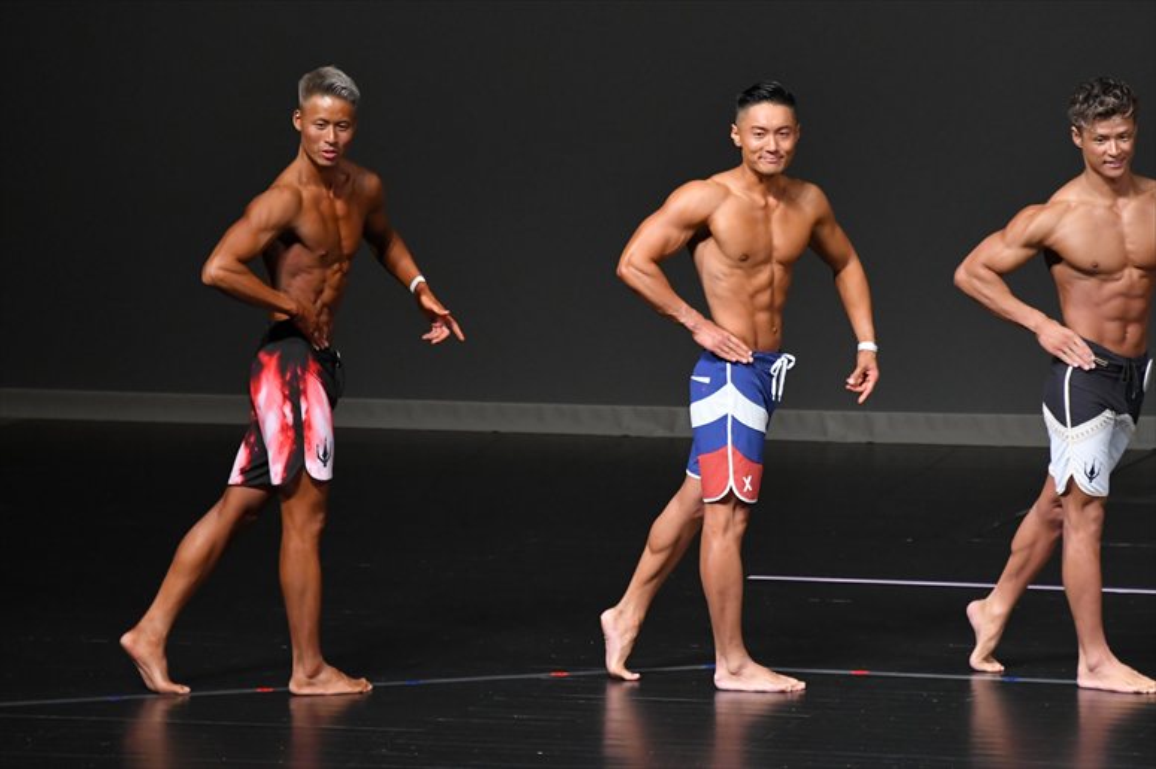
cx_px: 578
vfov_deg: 4.4
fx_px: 10110
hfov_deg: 6.5
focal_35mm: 315
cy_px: 384
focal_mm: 210
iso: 4000
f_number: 5.6
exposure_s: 1/400
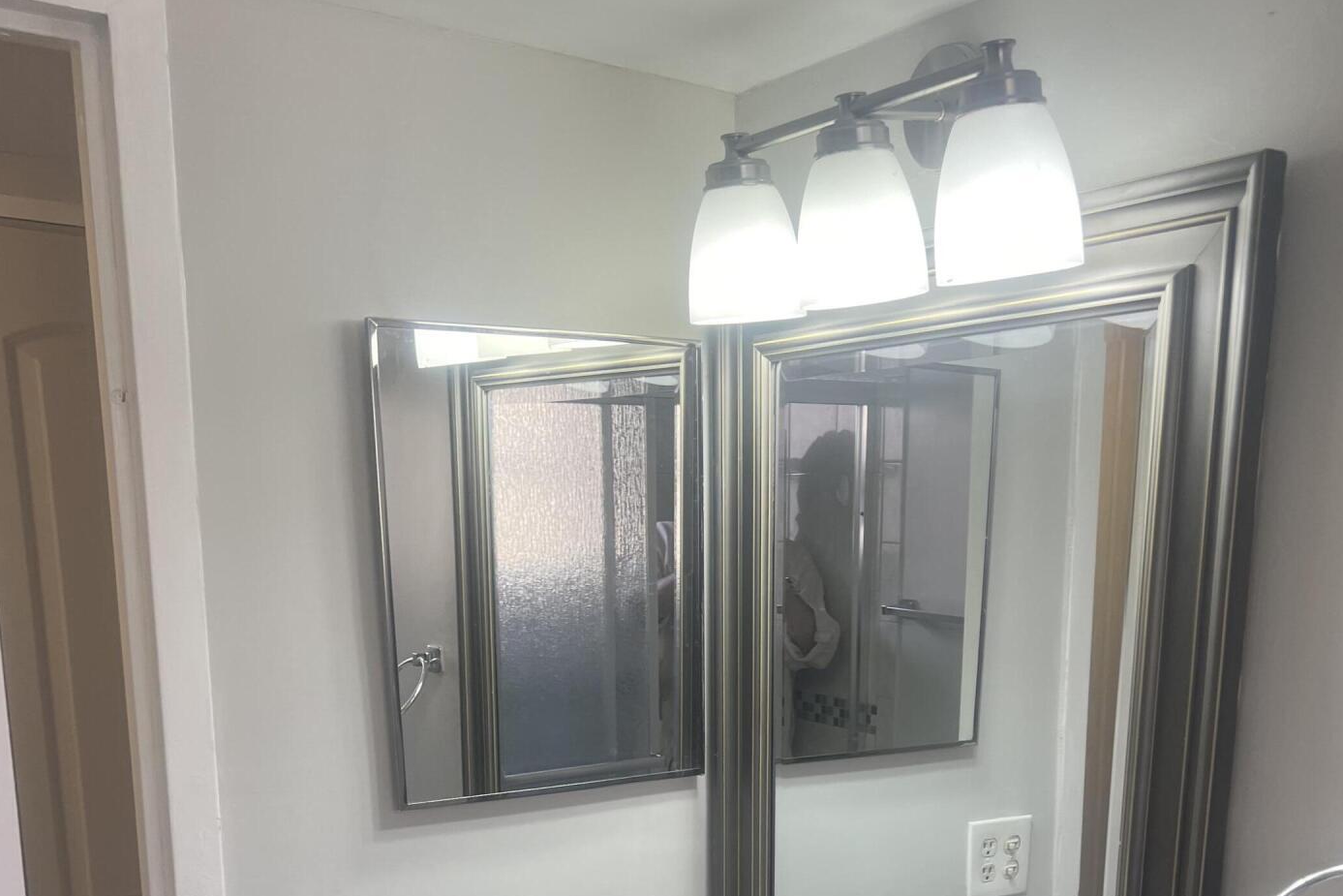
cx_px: 722
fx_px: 1455
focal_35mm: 39
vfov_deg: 31.7
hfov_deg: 49.5
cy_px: 887
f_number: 1.5
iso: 50
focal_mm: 5.7
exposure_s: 1/120
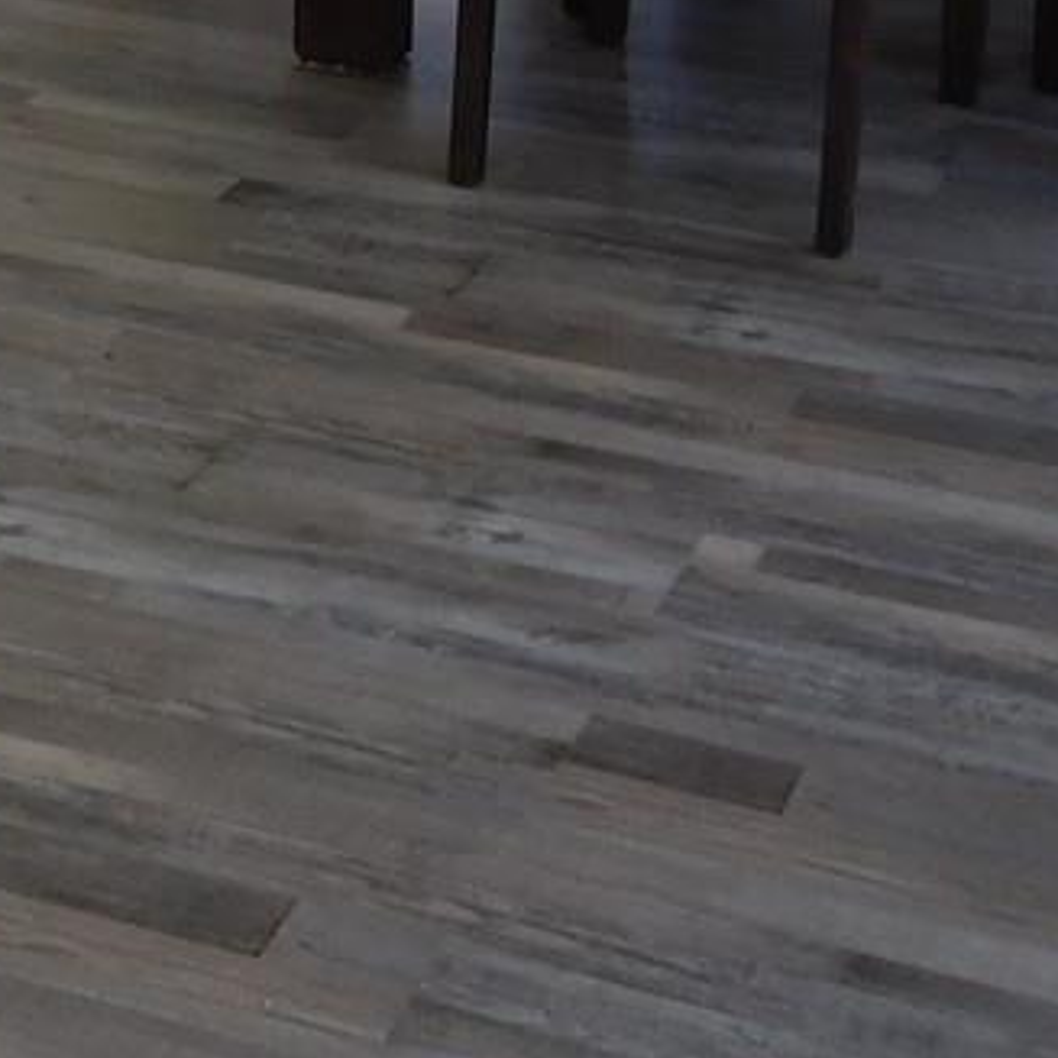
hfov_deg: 15.5
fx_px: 3735
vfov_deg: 15.0
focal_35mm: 108
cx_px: -201
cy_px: -518
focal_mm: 4.5
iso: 125
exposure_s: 1/100
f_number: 3.4
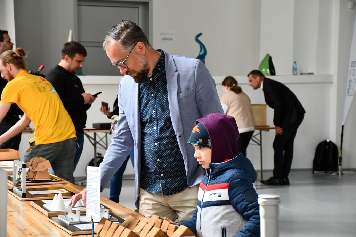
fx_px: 920
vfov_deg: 14.7
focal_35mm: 93
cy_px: 118
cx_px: 178
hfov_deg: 21.9
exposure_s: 1/250
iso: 1400
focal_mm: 62
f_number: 5
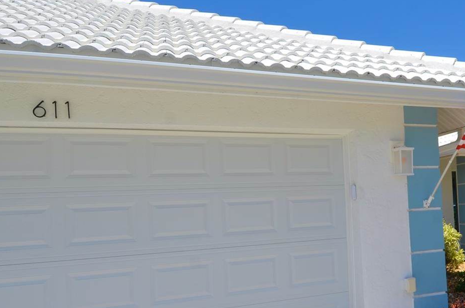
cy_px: 206
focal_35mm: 31
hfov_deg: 56.8
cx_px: 358
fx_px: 400
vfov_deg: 41.6
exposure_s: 1/320
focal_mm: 12
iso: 100
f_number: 9
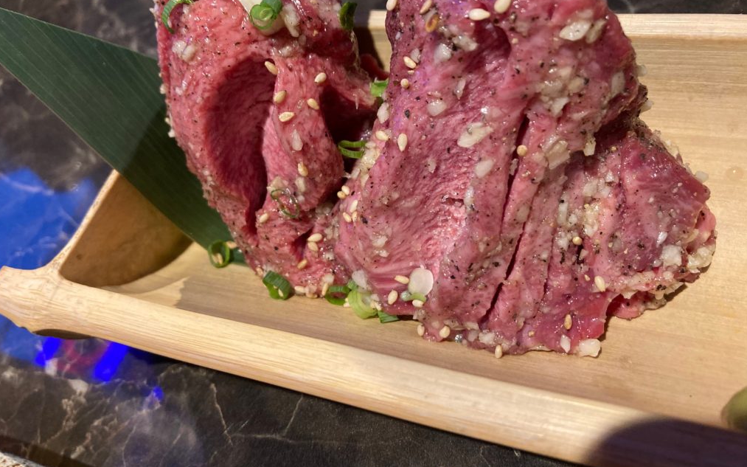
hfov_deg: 62.9
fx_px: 611
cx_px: 372
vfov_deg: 41.8
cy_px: 215
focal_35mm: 30
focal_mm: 3.99
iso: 200
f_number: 1.8
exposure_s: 1/50
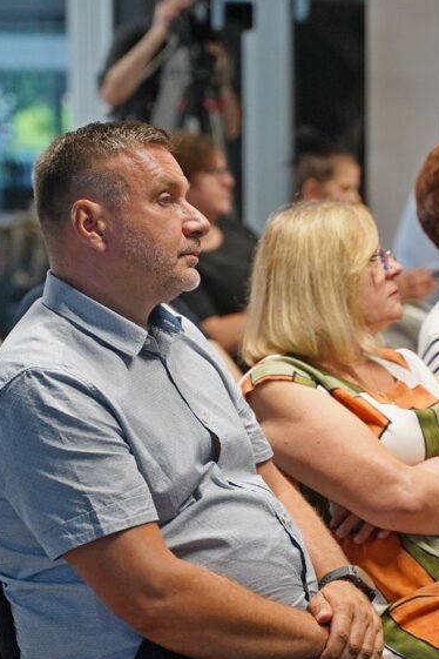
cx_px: 284
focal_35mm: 137
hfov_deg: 10.0
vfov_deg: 15.0
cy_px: 358
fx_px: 2506
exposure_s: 1/500
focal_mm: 75
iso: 2000
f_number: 2.8
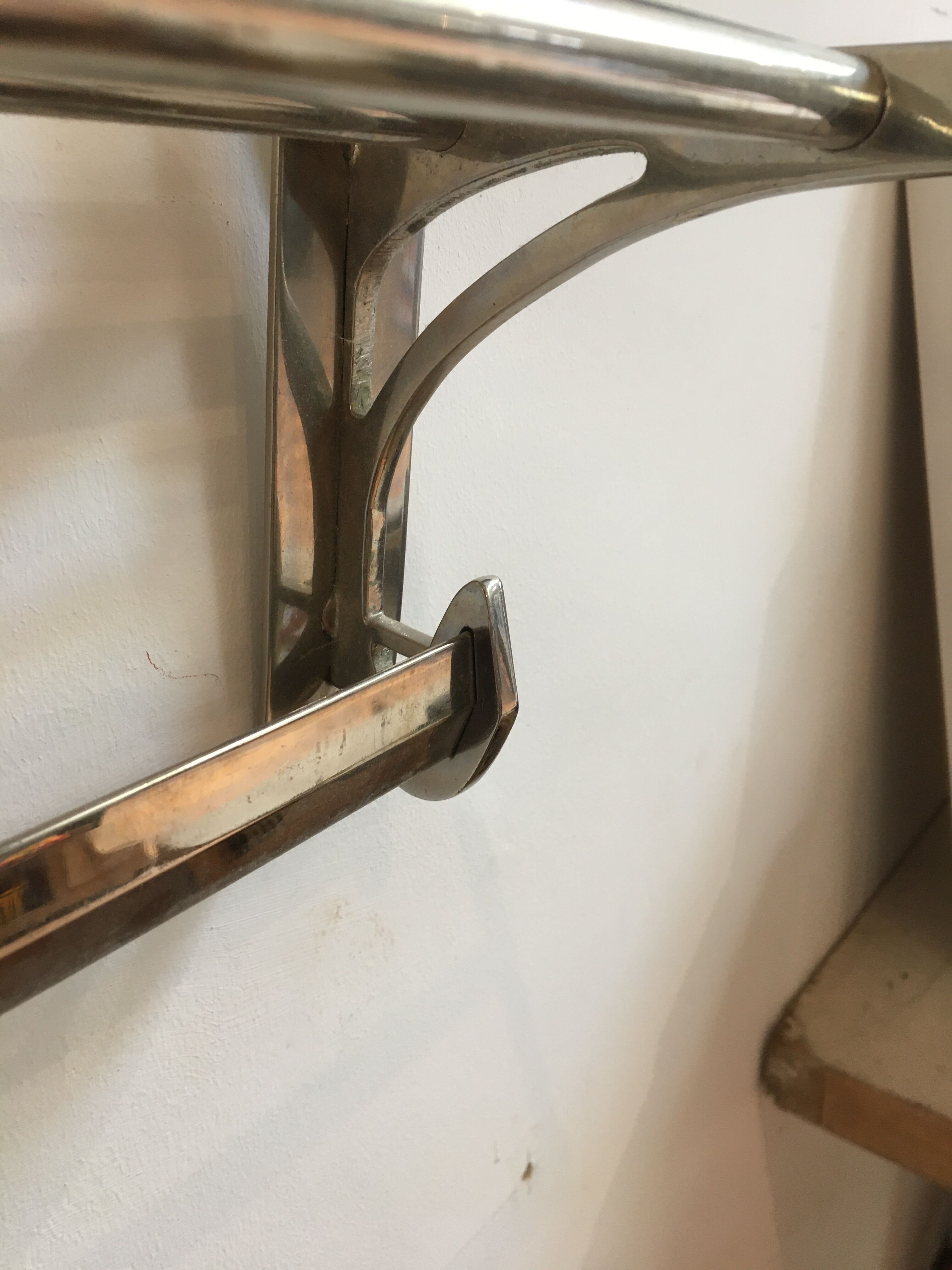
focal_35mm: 29
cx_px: 476
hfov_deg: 48.2
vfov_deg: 61.7
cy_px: 635
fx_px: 1063
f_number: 2.2
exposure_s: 1/33
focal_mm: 4.15
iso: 100
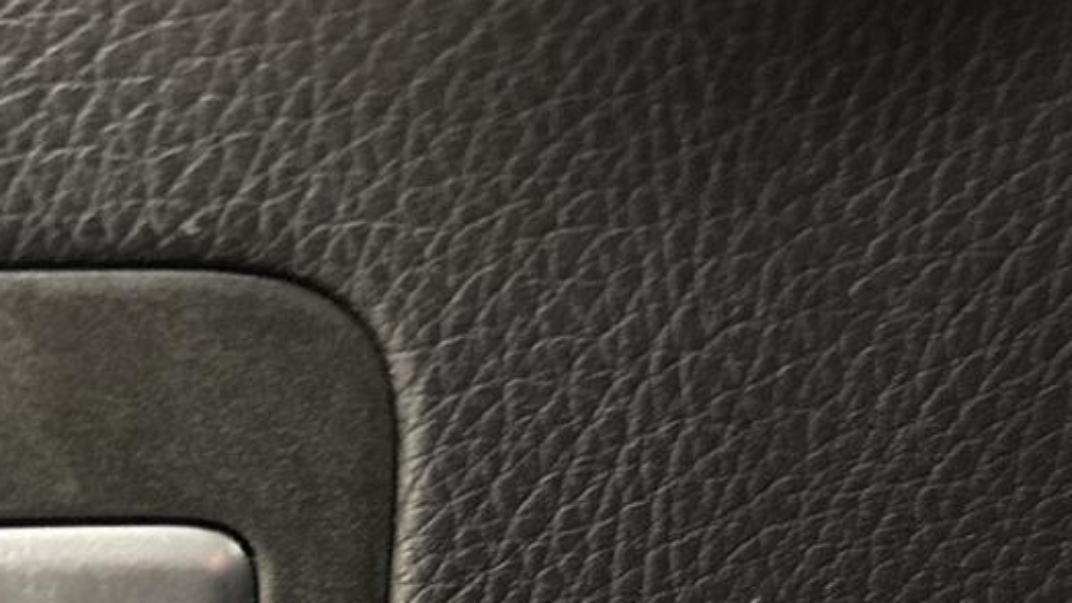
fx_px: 2217
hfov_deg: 26.3
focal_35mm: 78
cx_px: 105
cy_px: 872
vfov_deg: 14.5
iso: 640
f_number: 1.6
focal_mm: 5.96
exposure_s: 1/25
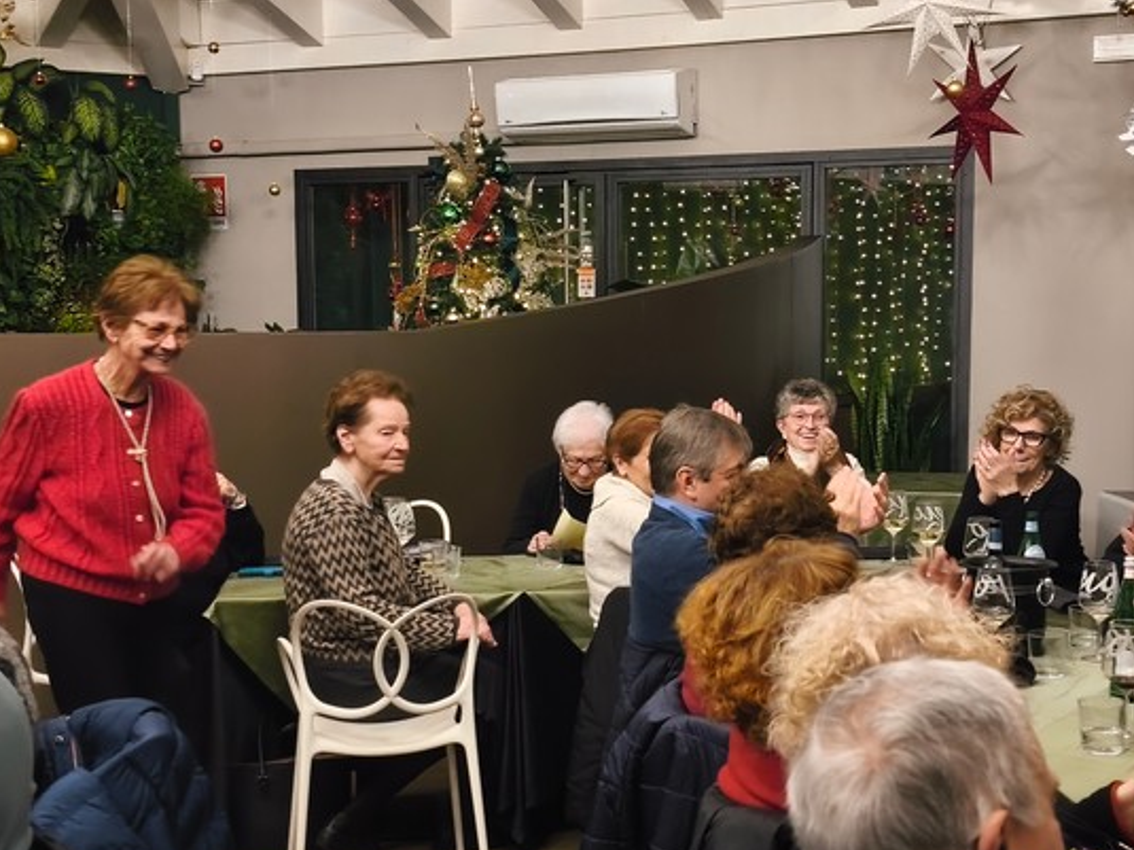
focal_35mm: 55
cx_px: 661
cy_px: 471
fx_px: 1801
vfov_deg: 26.5
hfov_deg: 34.9
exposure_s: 1/33.3
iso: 1250
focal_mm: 6.18
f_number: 1.65
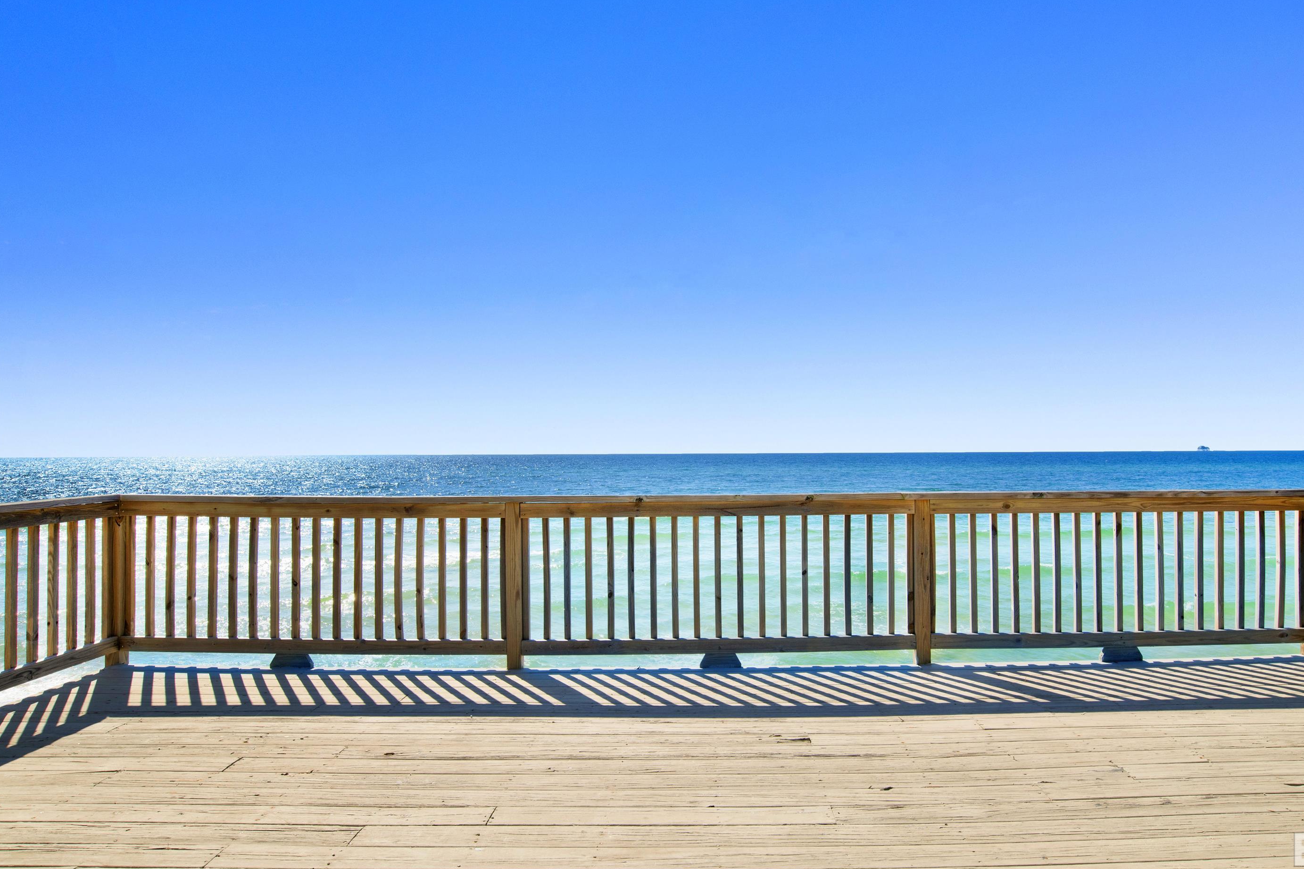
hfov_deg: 83.7
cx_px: 721
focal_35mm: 20
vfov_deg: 61.9
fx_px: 724
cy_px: 449
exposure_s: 1/320
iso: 200
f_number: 11
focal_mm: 18
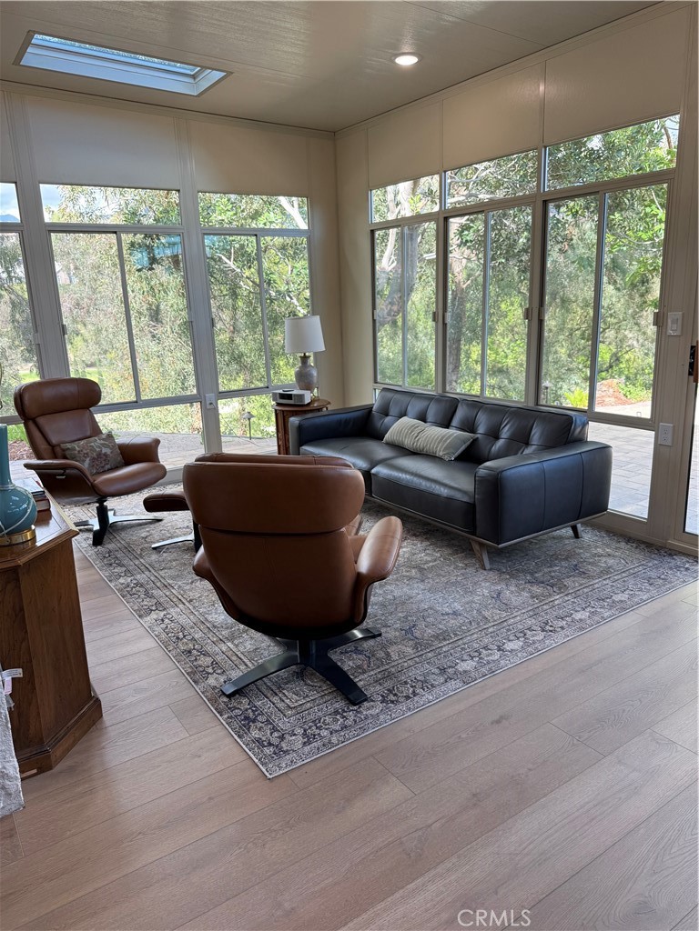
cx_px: 350
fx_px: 646
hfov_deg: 56.8
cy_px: 466
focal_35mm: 24
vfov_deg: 71.6
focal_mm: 6.76
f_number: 1.78
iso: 64
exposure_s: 1/201
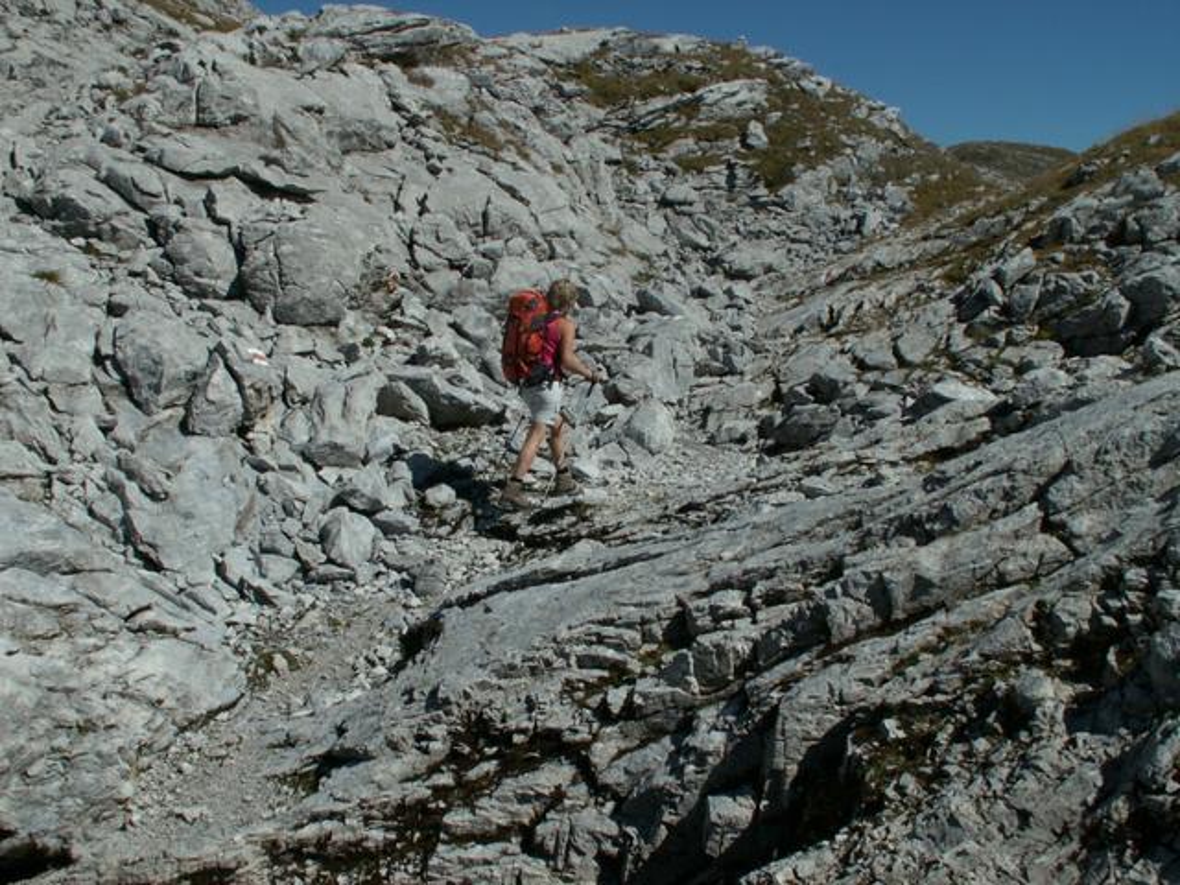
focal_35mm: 35
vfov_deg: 40.7
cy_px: 442
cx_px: 590
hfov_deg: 52.6
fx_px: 1193
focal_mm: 5.86
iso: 50
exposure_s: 1/400
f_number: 8
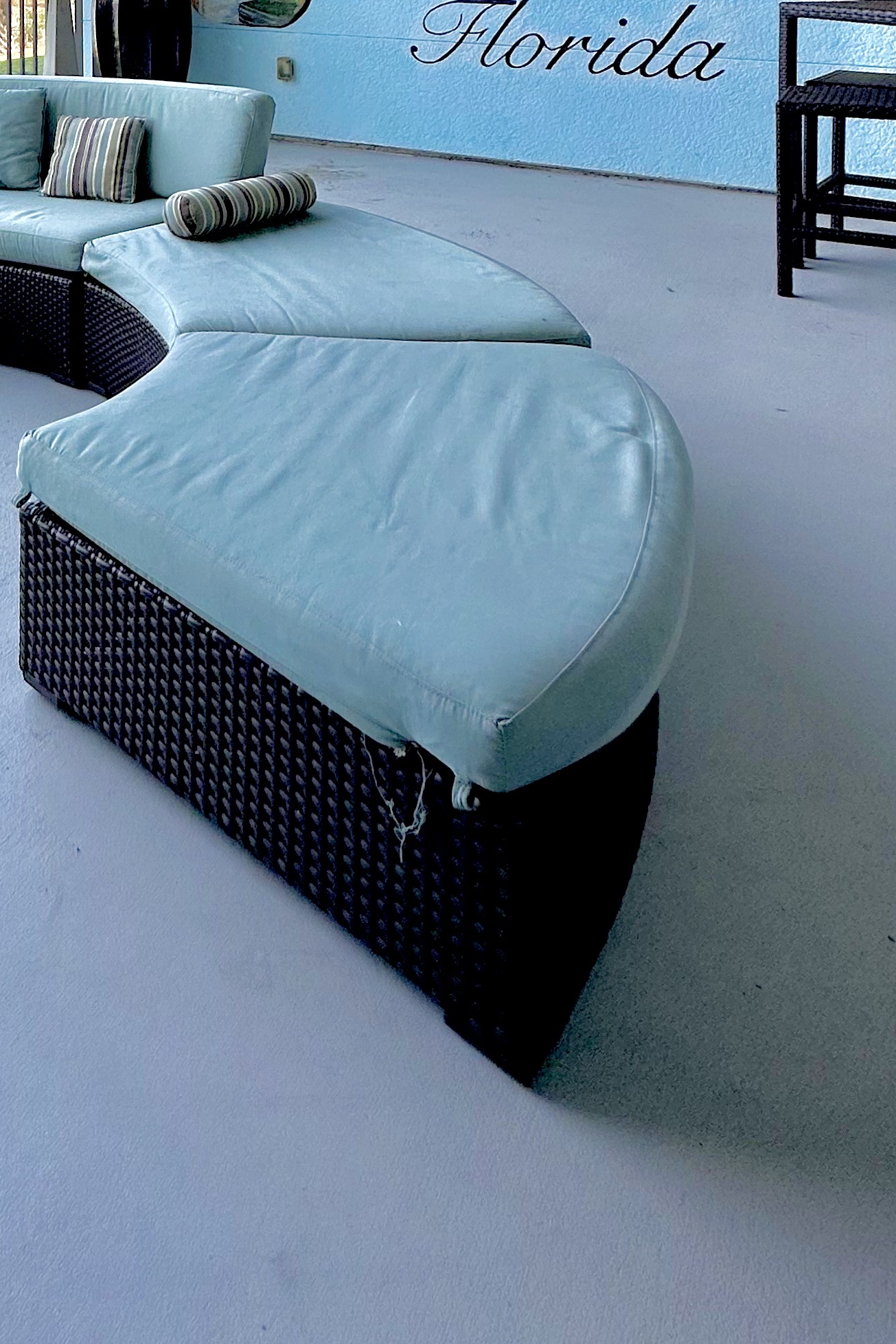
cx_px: 8
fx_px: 1120
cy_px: -18
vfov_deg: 49.7
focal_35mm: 30
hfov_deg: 38.8
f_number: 2.2
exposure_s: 1/496
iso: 40
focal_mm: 2.22
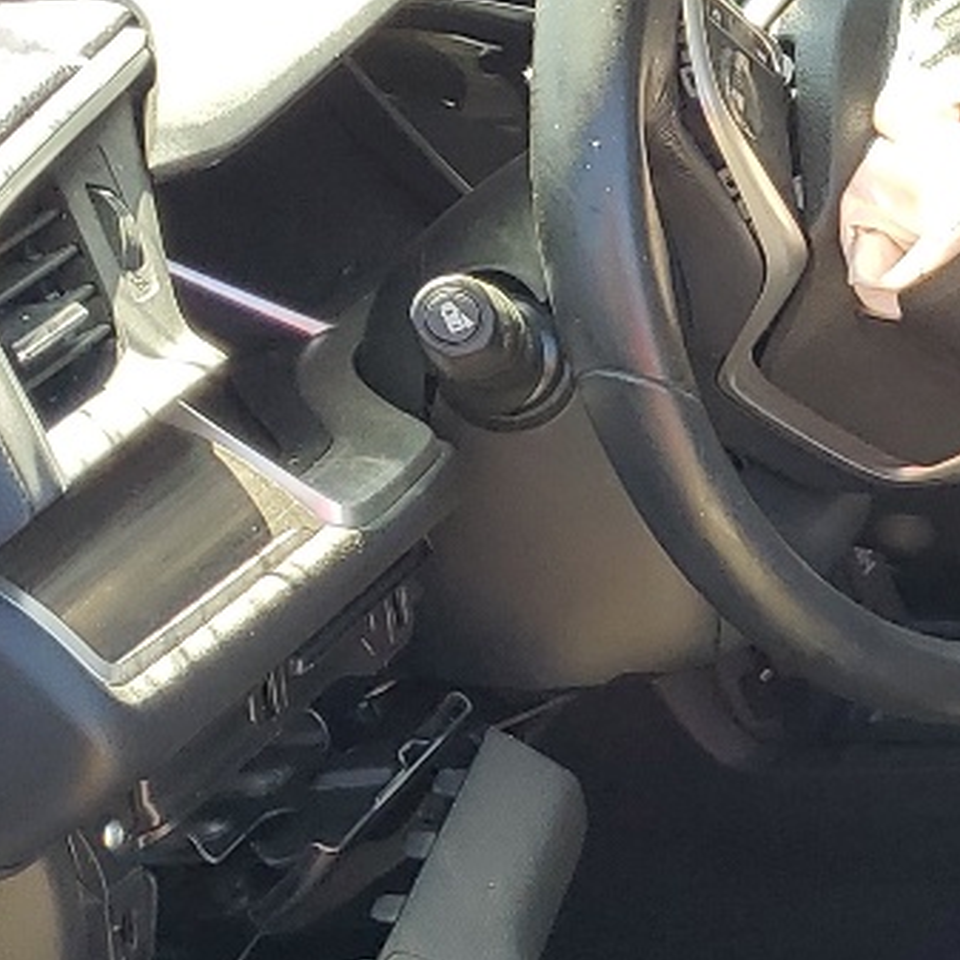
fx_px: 3420
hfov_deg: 14.4
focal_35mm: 109
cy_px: 806
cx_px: 1629
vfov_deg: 15.8
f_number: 1.5
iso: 50
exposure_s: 1/263
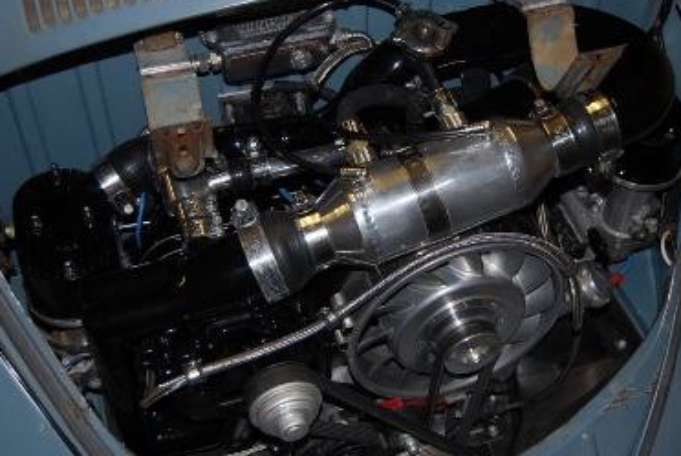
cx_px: 348
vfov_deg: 28.7
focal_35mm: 47
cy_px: 233
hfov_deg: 41.9
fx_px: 890
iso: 200
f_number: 4.2
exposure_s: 1/60
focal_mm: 26
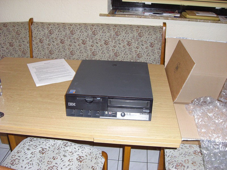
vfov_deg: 37.7
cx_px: 114
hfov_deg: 49.0
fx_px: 249
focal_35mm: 38
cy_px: 85
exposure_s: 1/60
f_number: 2.7
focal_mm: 6.2
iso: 200
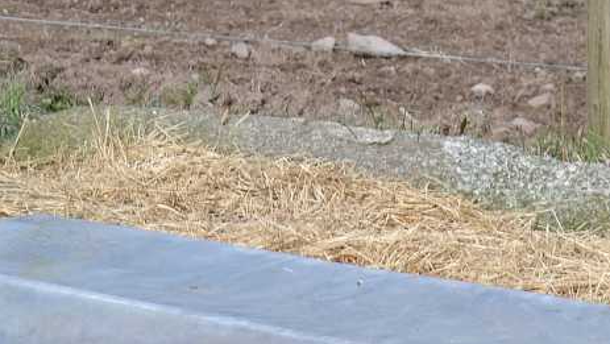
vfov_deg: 5.4
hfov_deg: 9.7
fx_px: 3512
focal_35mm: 217
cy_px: 814
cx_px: 872
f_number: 4.8
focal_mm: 32
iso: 400
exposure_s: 1/1600
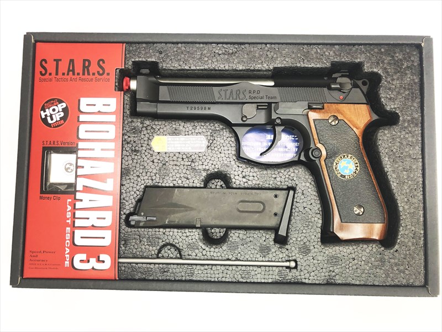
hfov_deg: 63.4
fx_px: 358
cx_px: 221
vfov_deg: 49.7
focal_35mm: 28
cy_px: 166
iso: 32
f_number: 1.8
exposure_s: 1/20
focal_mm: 3.99
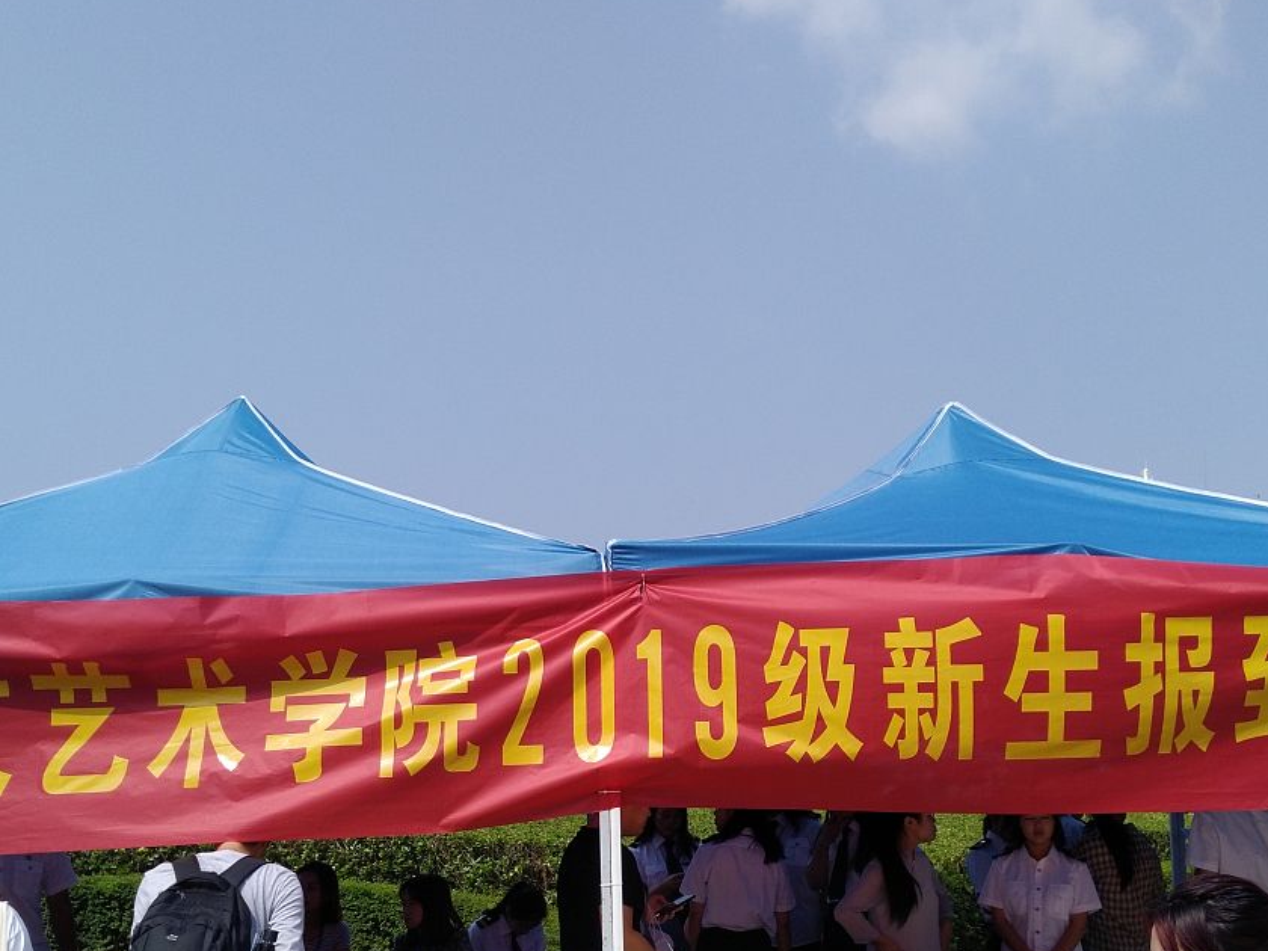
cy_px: 634
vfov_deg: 35.6
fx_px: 1465
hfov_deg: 46.8
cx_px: 614
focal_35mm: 40
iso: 101
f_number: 2
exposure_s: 1/1642
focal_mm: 3.78
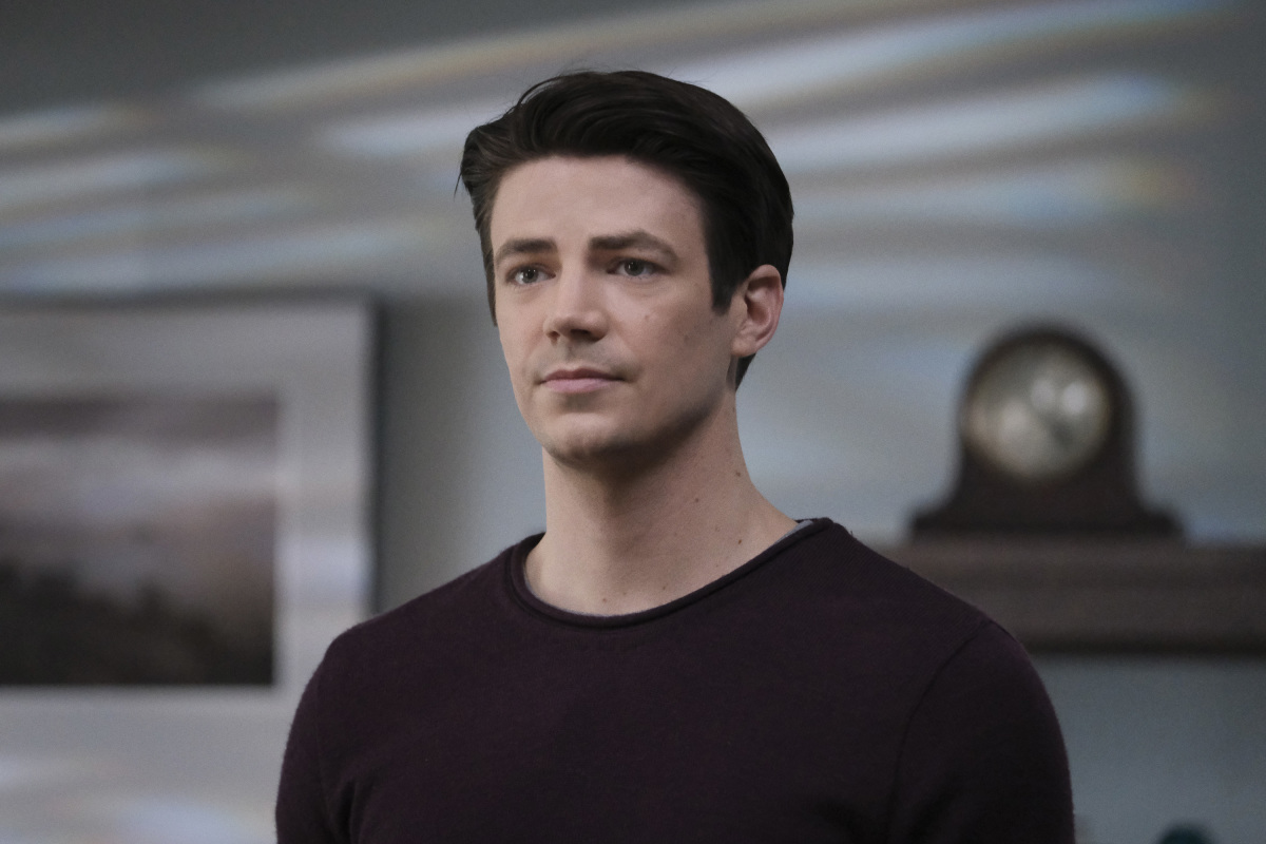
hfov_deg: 9.8
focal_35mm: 210
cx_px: 633
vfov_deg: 6.5
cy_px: 422
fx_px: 7384
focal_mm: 140
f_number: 2.8
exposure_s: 1/160
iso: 10000
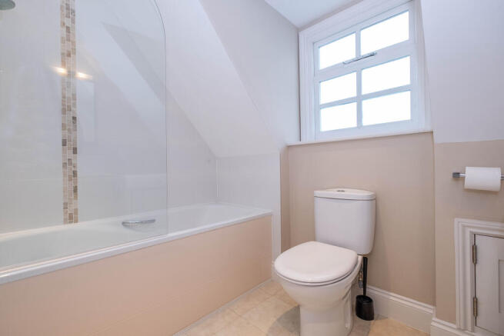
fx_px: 210
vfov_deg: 77.4
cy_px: 168
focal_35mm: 15
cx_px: 252
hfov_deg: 100.4
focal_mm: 10
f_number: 5.6
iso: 400
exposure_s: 1/20
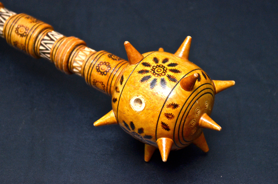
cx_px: 139
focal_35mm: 128
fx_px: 983
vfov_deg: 10.7
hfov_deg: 16.1
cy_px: 92
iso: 800
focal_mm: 85
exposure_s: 1/160
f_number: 5.6
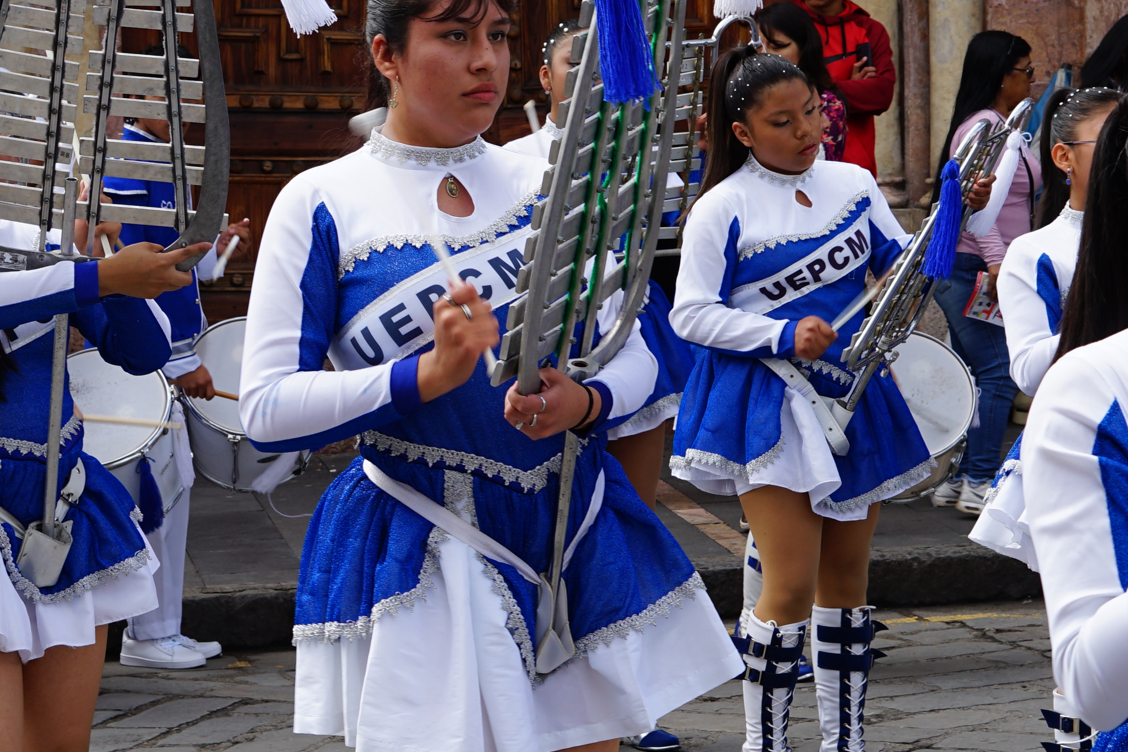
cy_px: 416
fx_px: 3760
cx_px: 583
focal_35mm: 120
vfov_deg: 11.4
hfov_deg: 17.1
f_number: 9
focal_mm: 50
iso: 100
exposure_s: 1/125
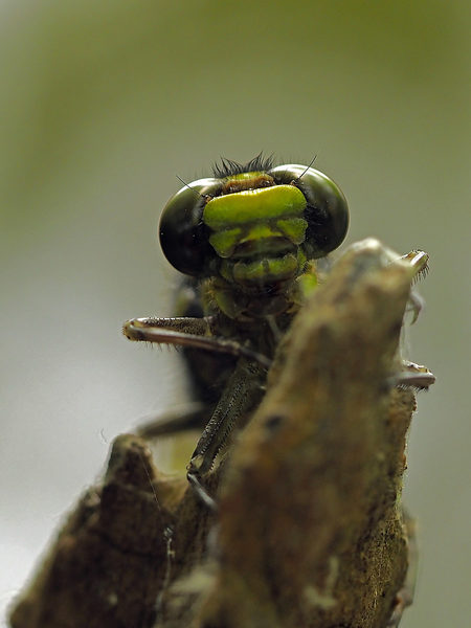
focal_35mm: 120
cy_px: 314
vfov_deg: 16.4
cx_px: 236
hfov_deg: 12.3
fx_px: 2177
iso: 200
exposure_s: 1/160
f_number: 3.2
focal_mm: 60
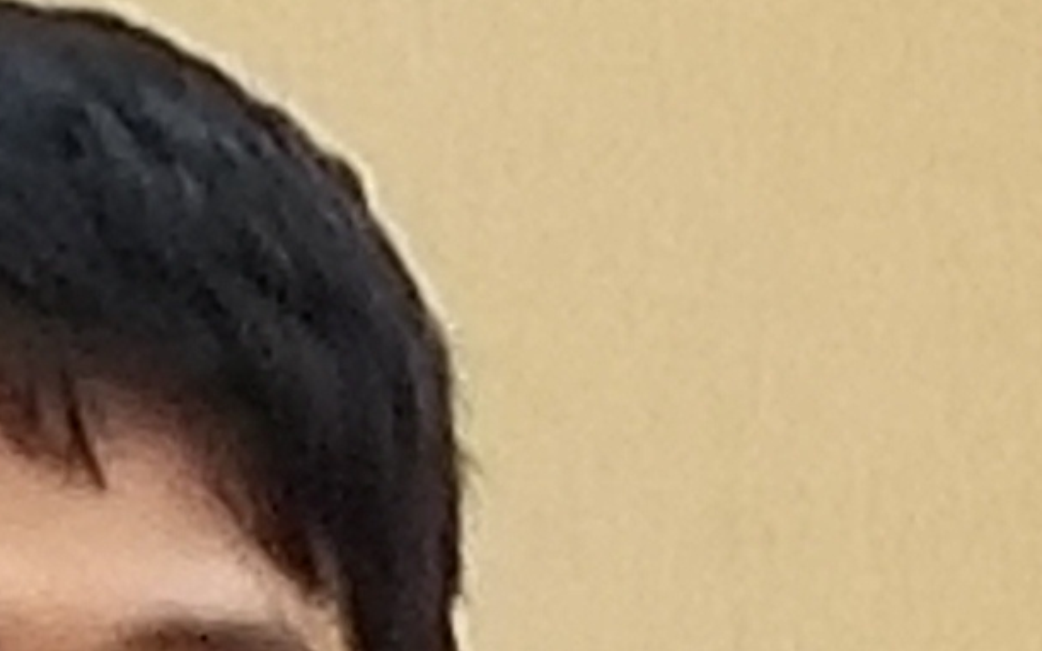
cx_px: -469
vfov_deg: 6.3
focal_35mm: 182
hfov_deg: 11.1
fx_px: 5169
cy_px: 2328
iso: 250
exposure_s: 1/17
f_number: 1.7
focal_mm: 4.25
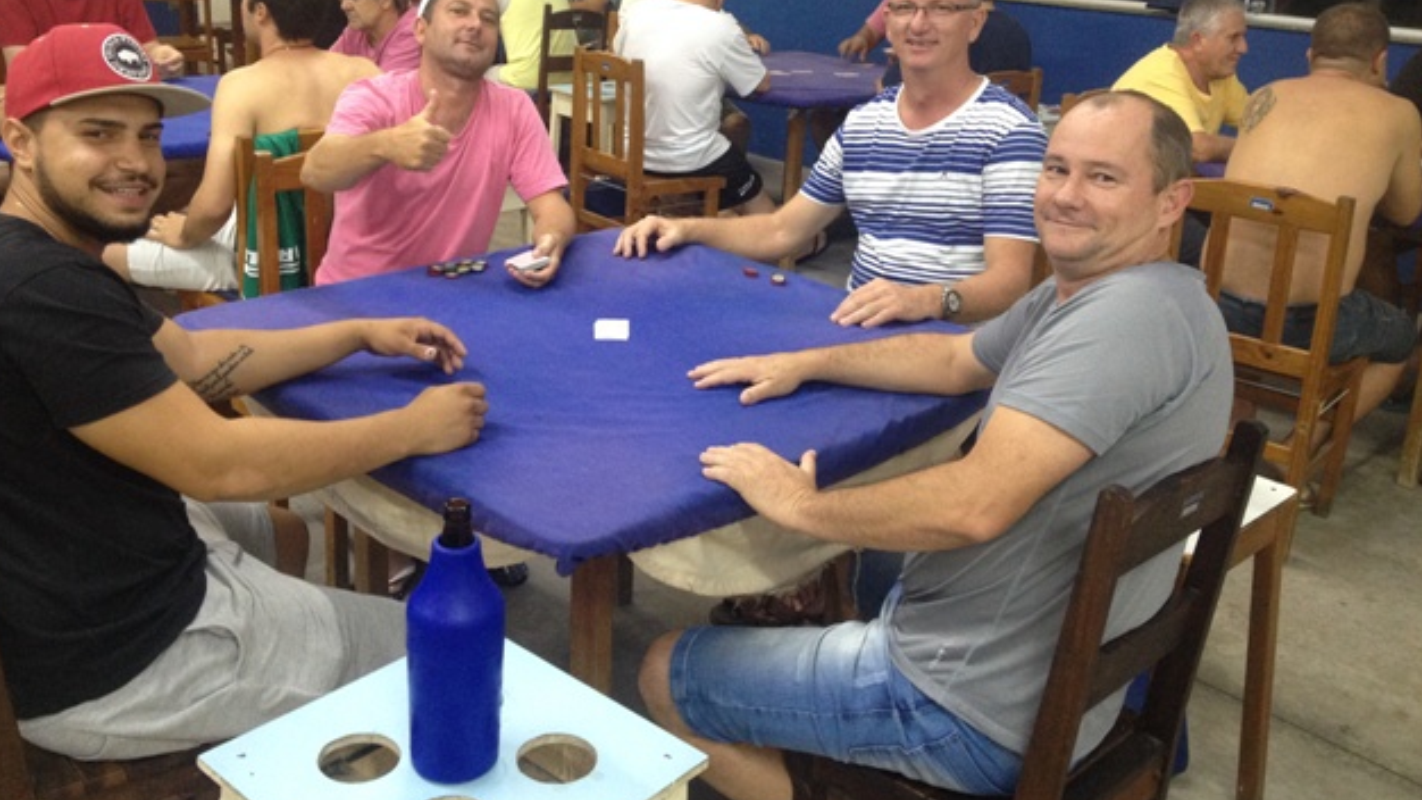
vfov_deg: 30.3
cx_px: 697
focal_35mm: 39
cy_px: 284
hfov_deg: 51.6
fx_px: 1470
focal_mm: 4.28
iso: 200
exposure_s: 1/20
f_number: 2.4
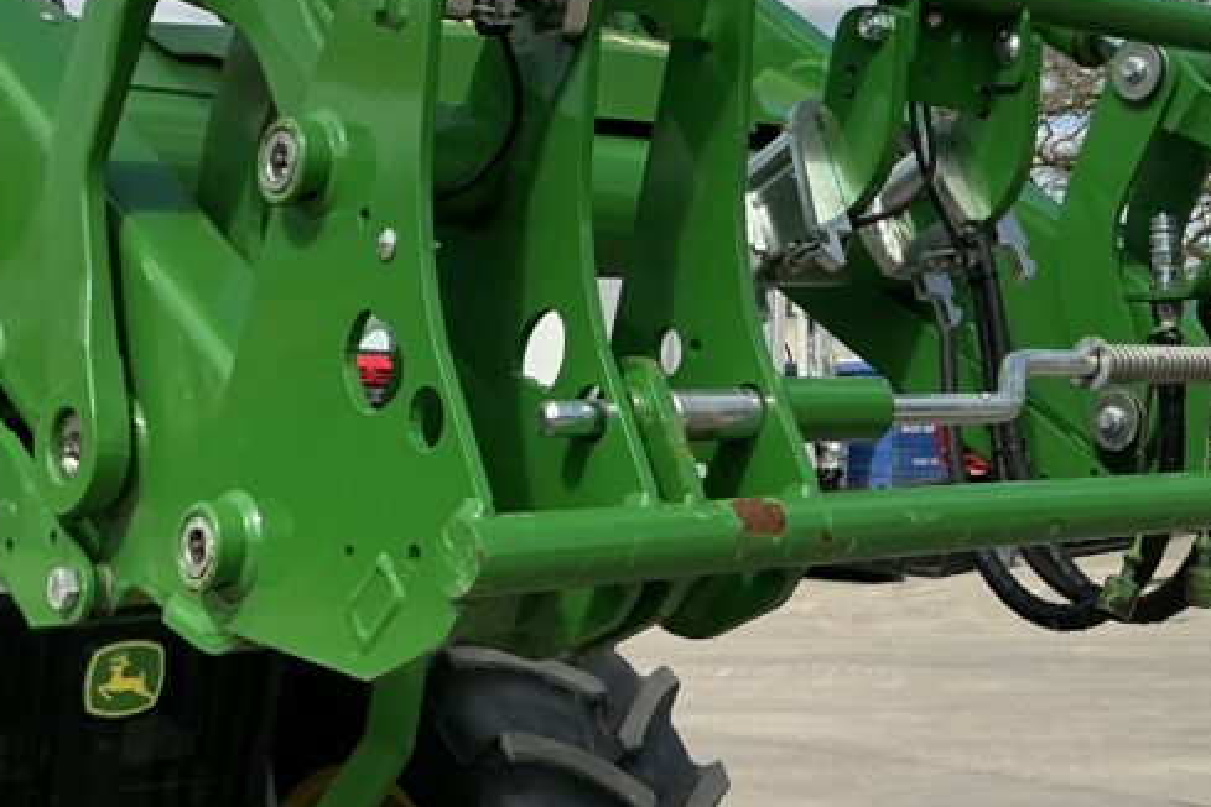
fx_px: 2052
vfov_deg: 21.7
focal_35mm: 61
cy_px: 62
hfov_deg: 32.1
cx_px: 951
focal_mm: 3
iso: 25
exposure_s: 1/2141
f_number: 1.8
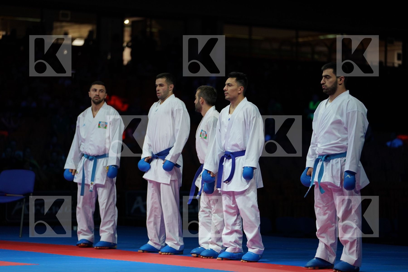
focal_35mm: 135
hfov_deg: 15.2
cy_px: 136
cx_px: 204
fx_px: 1530
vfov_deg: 10.2
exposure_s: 1/1000
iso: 1000
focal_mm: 135
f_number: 2.8
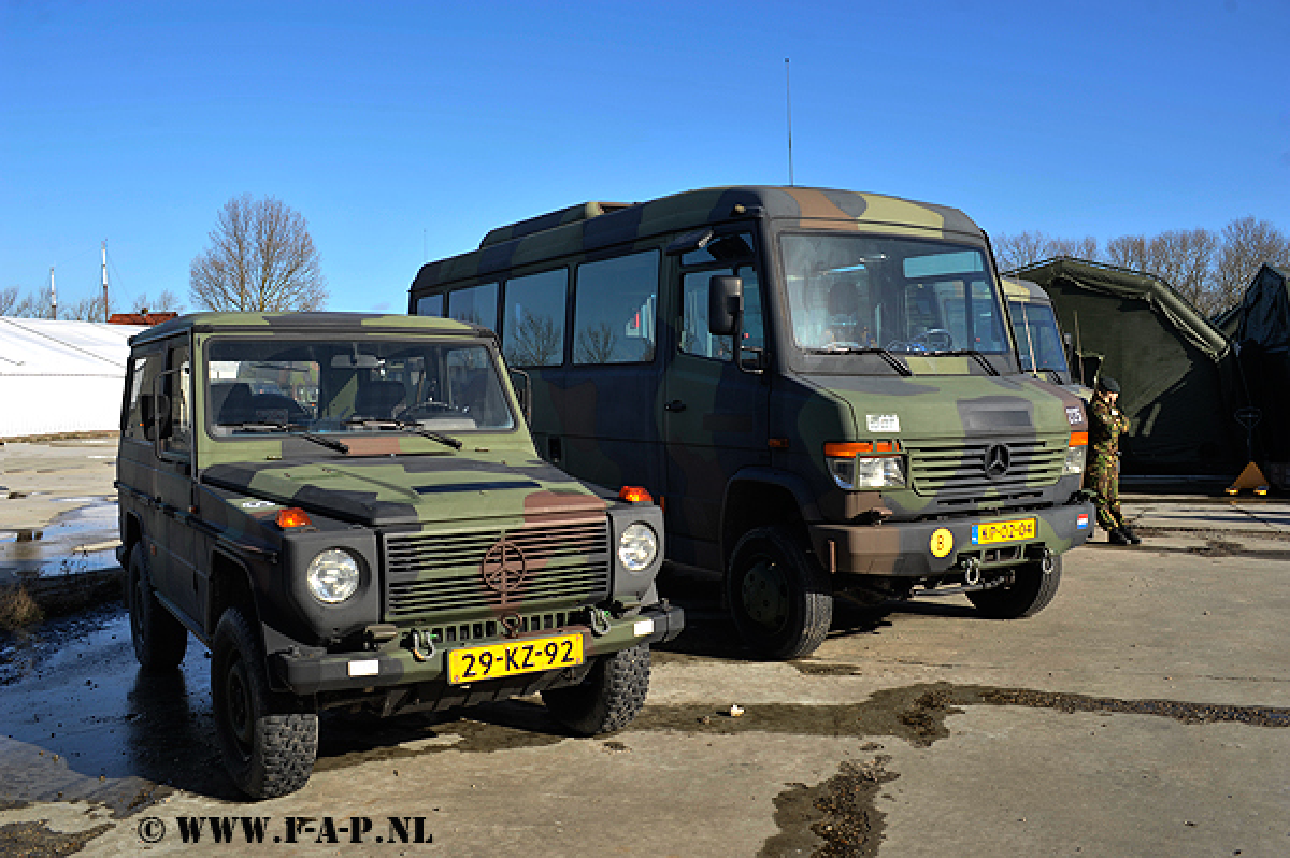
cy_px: 429
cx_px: 645
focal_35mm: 31
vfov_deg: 42.3
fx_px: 1110
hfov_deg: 60.3
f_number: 5.6
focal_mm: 31
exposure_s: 1/500
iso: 200
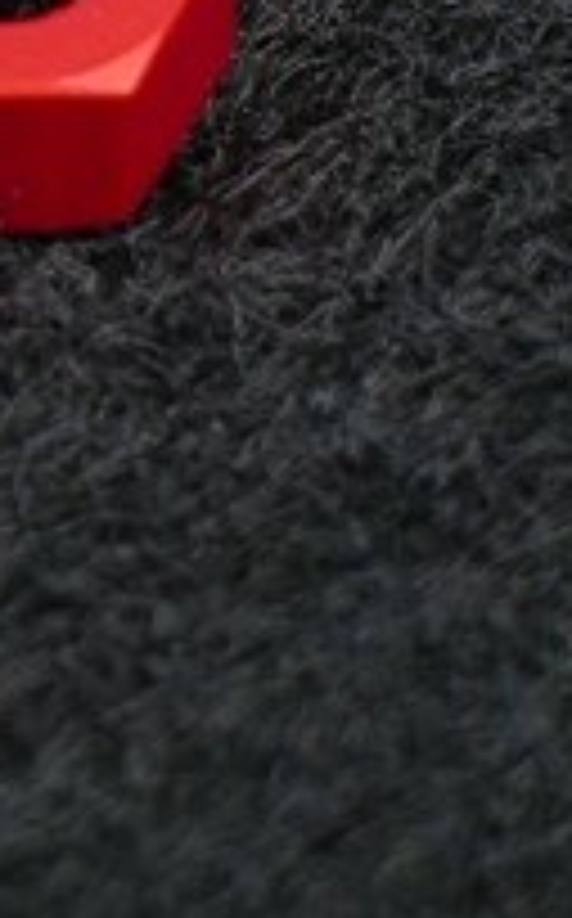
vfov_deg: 3.4
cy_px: -122
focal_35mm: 623
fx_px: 15583
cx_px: -563
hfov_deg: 2.1
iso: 80
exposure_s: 1/30
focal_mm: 39
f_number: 4.6
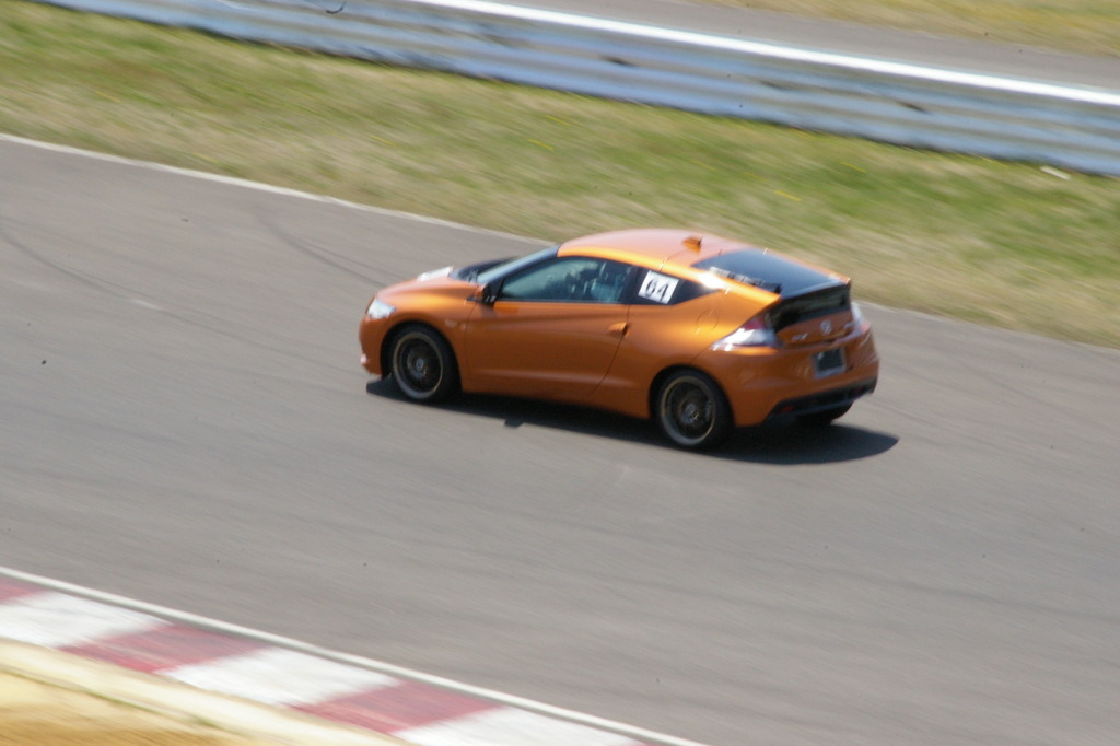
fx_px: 6671
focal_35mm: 214
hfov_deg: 9.6
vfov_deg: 6.4
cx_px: 560
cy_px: 373
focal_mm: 143
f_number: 38
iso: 800
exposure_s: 1/60
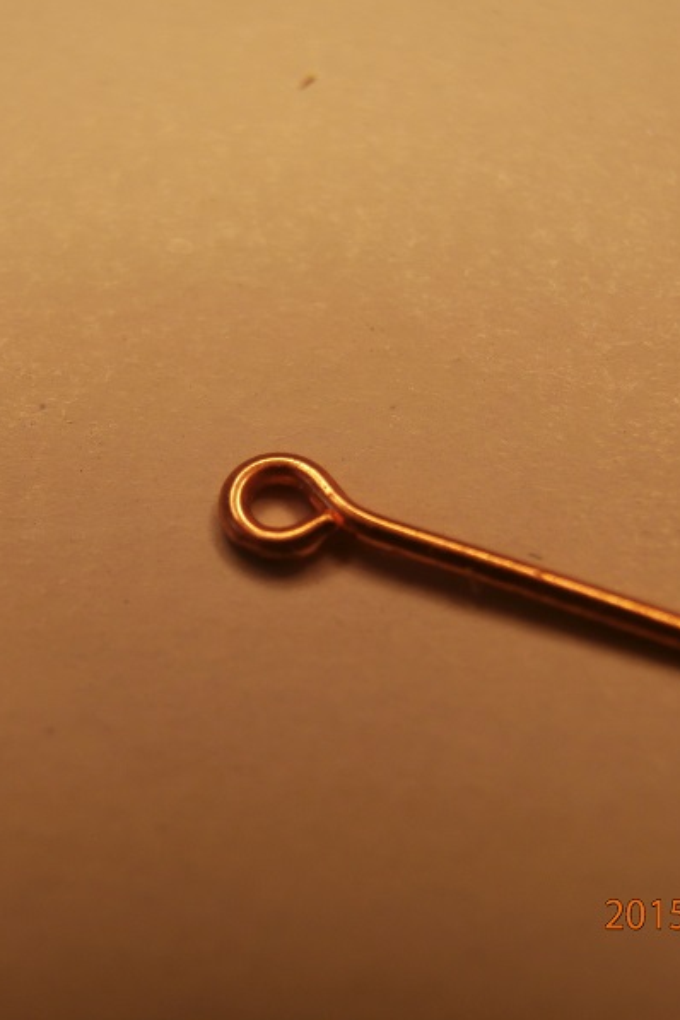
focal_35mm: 53
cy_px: 509
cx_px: 212
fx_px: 1502
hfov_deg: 25.3
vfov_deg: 37.5
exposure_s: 1/125
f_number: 3.9
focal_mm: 6.67
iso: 100
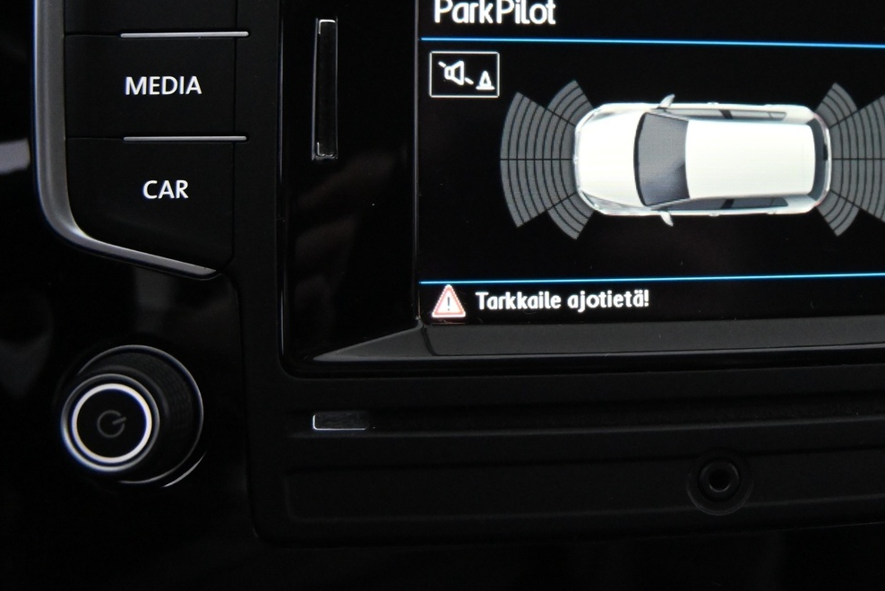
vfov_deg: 11.1
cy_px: 165
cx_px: 705
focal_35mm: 123
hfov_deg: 16.5
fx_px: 3024
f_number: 6.3
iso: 5000
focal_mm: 50
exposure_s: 1/100
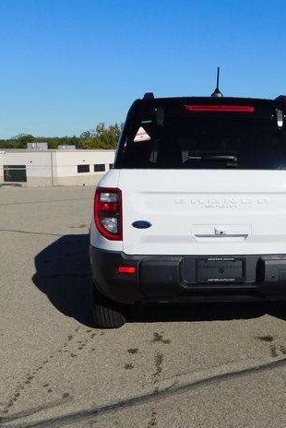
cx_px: 232
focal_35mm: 43
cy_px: 210
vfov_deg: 45.4
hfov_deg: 30.4
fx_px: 512
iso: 125
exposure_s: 1/800
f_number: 6.4
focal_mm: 5.3
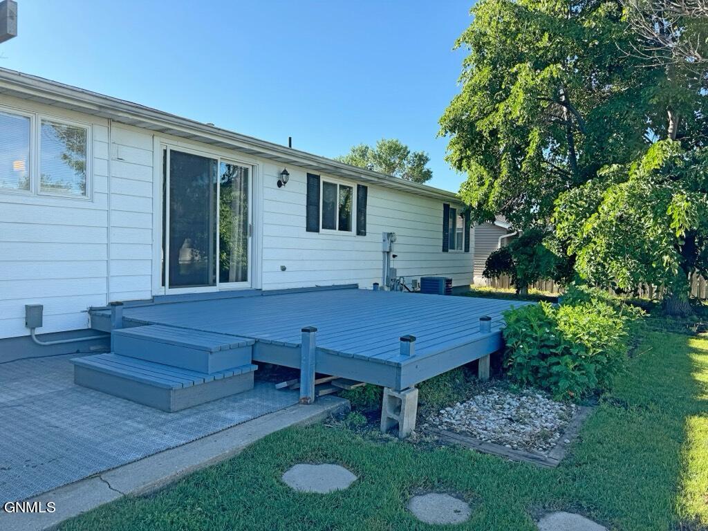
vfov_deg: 56.8
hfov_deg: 71.6
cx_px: 354
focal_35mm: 24
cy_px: 266
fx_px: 491
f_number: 1.78
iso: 80
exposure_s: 1/1366
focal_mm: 6.76
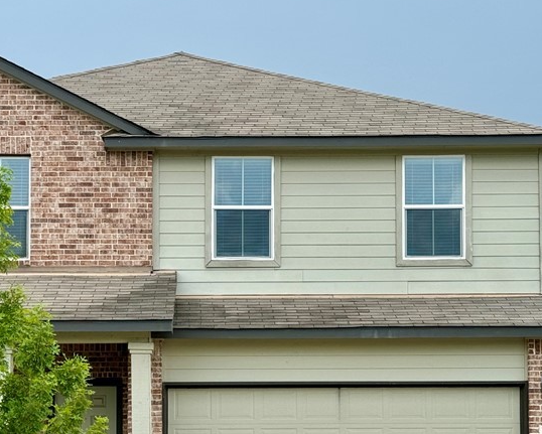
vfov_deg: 17.2
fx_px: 1428
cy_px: 307
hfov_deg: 21.4
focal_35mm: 89
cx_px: 174
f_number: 1.78
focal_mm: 6.76
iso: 64
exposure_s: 1/2045
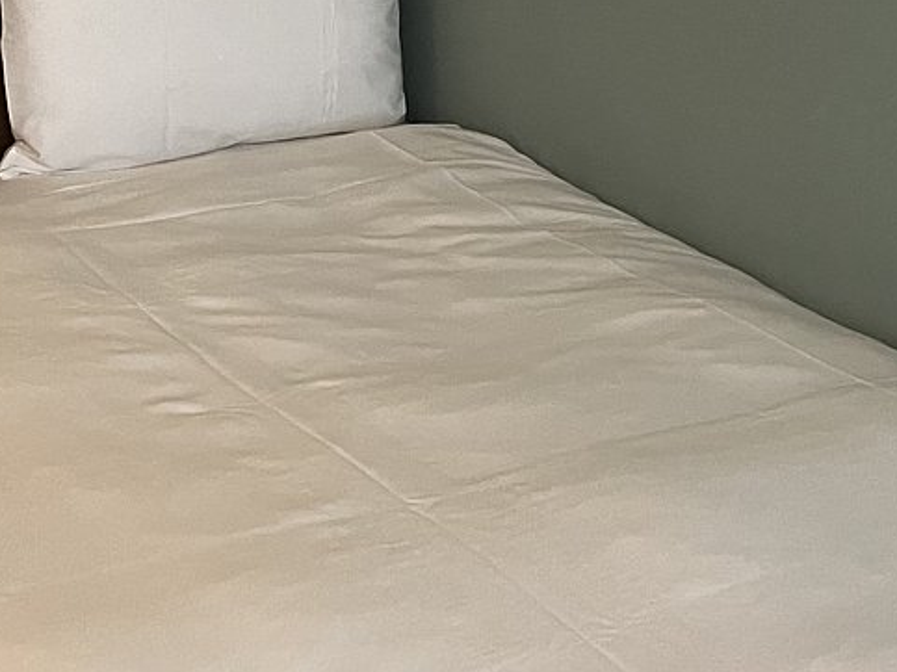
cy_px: 48
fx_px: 2306
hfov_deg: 22.0
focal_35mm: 89
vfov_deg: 16.3
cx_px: 403
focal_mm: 3.99
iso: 100
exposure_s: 1/50
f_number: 1.8
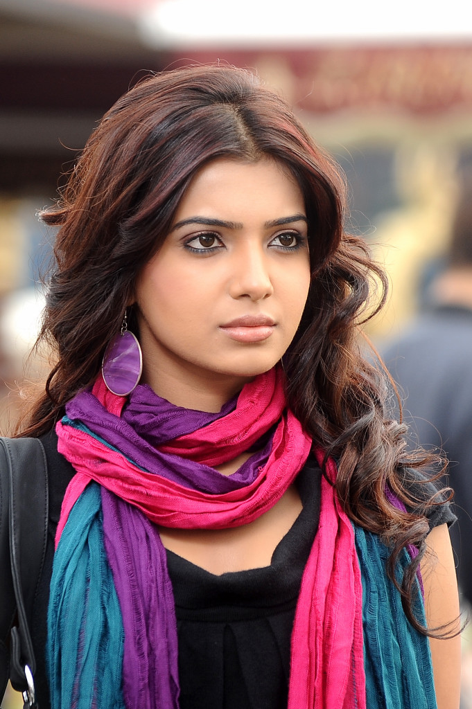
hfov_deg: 6.9
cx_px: 236
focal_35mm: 200
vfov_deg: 10.3
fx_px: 3940
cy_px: 354
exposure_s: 1/250
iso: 400
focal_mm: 200
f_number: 5.6
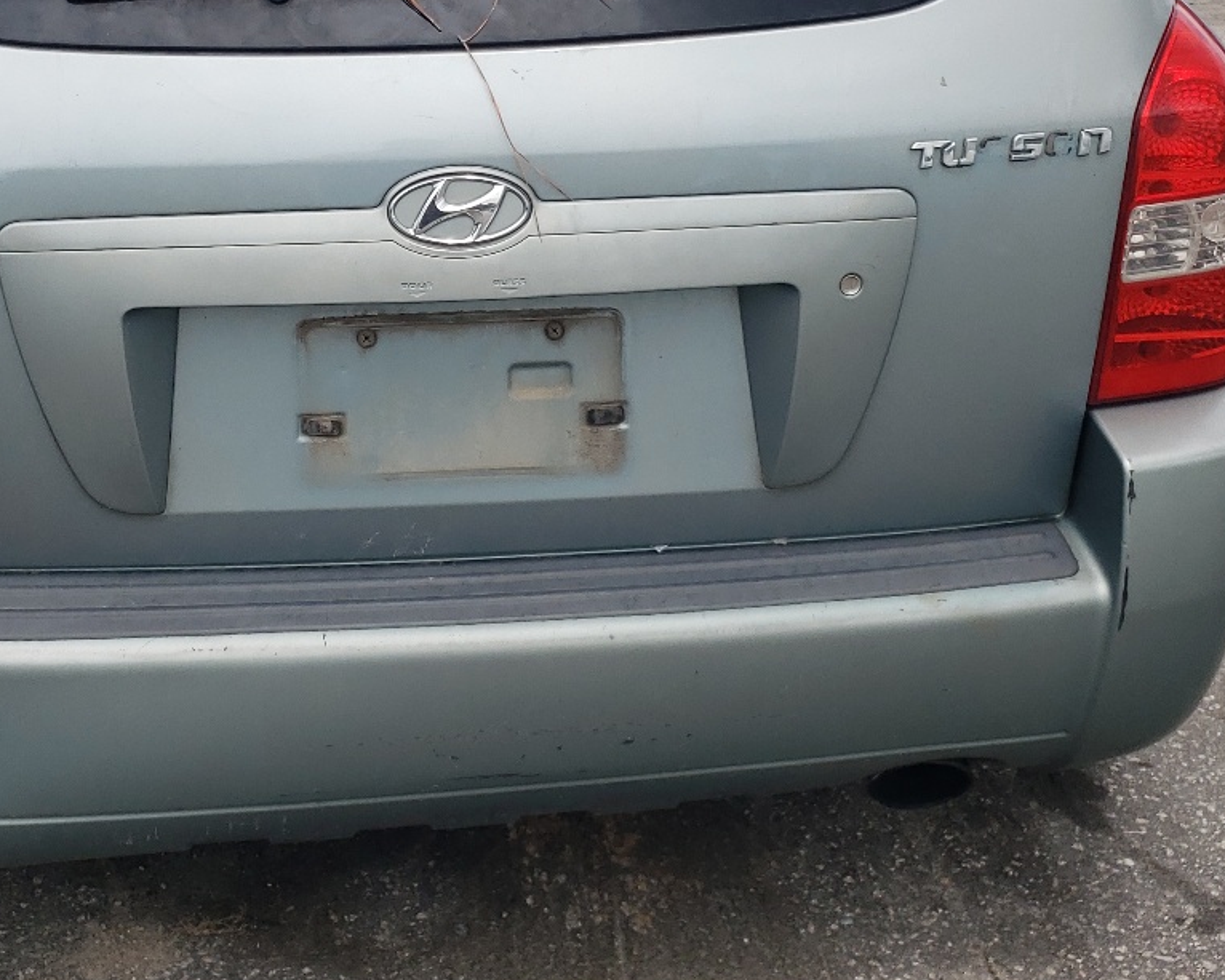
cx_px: 424
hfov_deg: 35.1
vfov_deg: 27.8
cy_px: 141
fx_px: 1922
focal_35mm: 53
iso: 50
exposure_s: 1/2500
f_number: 1.5
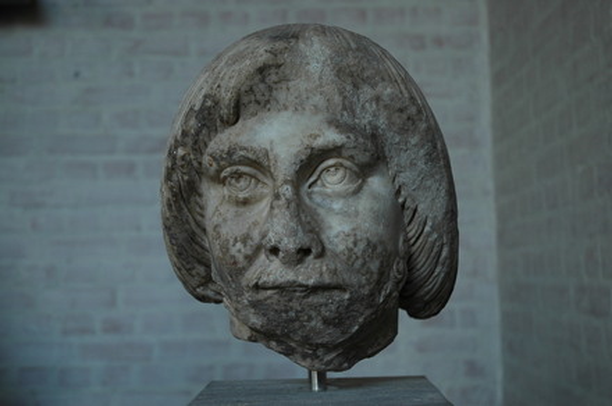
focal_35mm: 51
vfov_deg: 26.4
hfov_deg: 38.9
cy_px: 203
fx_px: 866
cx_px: 306
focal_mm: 34
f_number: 4.2
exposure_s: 1/30
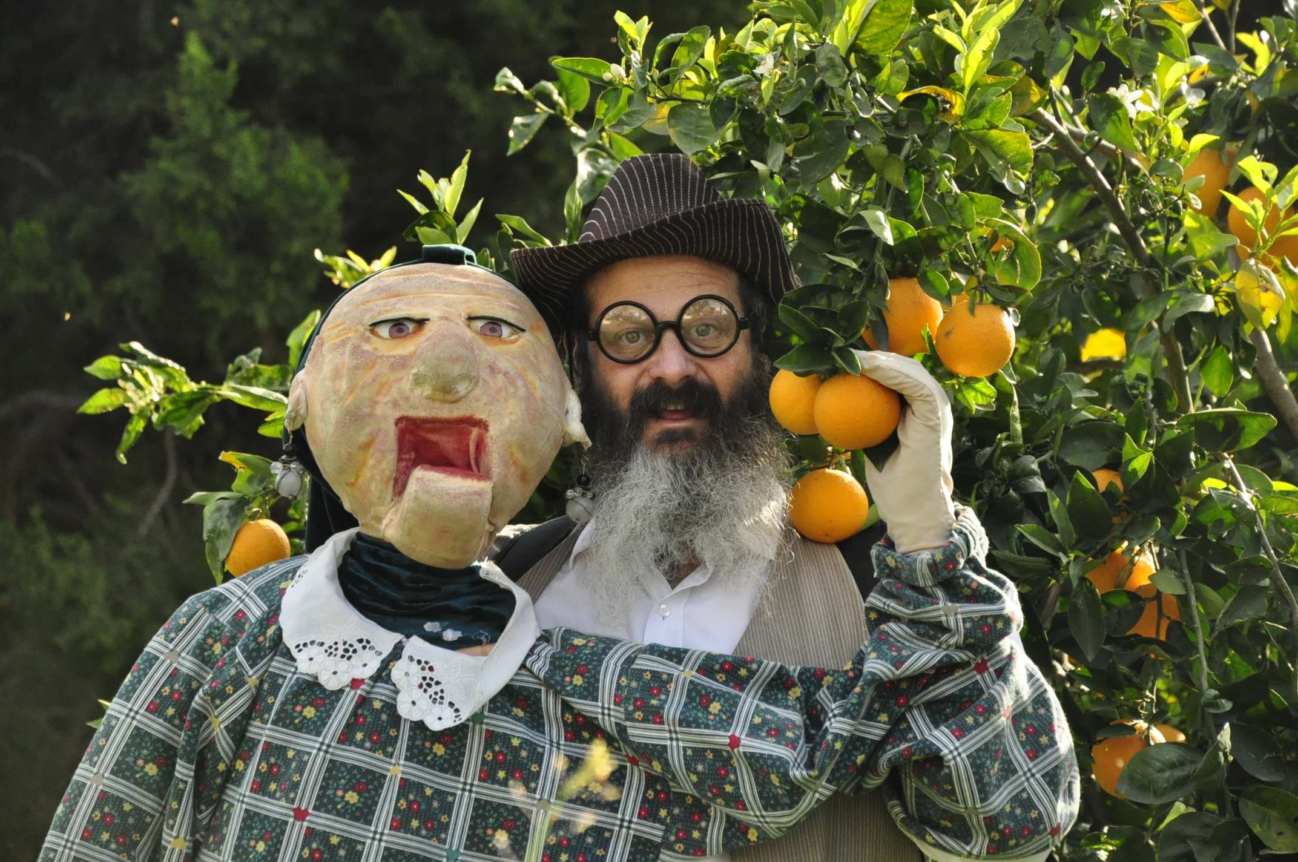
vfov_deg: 8.7
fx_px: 5672
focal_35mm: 158
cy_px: 431
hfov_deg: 13.1
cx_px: 649
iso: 1600
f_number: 5.6
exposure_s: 1/1250
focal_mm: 105
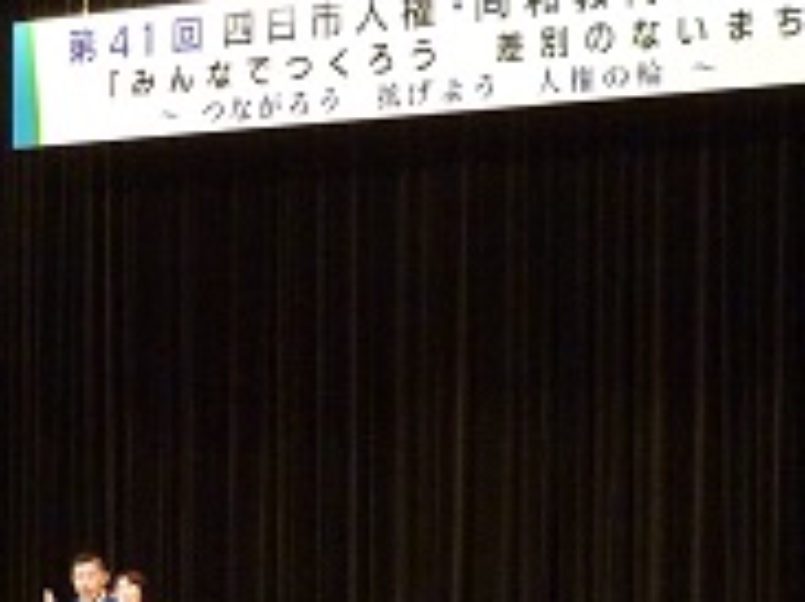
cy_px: 380
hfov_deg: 15.3
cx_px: 205
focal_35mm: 128
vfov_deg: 11.6
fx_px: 2975
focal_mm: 5.9
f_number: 2.9
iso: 400
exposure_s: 1/25
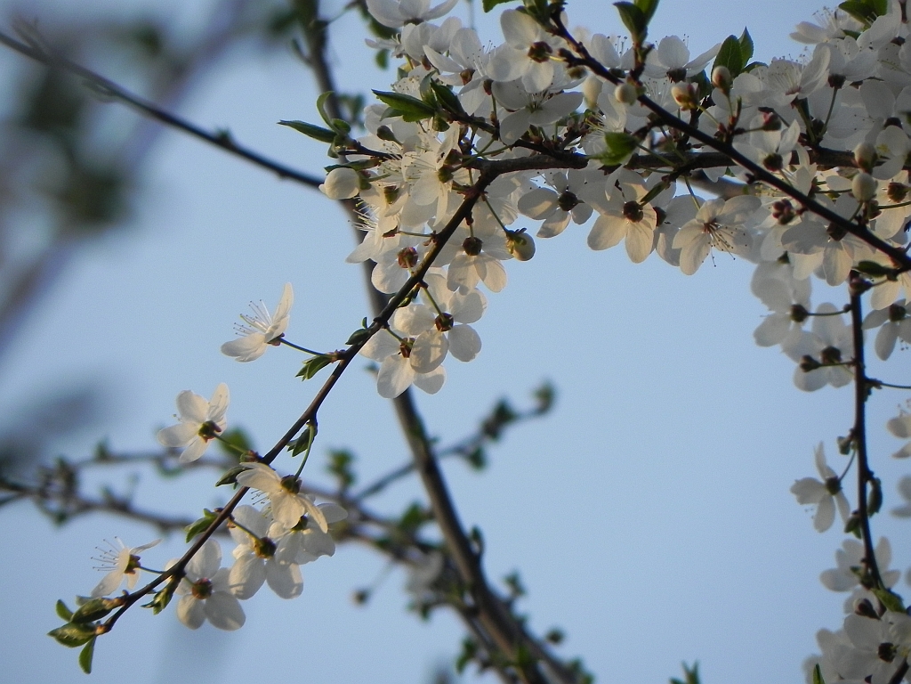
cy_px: 342
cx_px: 456
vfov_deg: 2.2
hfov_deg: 2.9
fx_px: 17843
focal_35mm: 678
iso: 160
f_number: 5.6
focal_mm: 120
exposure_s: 1/278
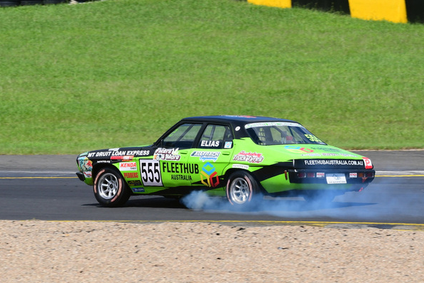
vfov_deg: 2.5
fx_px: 6395
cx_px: 234
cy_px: 130
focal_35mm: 543
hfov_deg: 3.8
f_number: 13
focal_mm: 270
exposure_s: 1/500
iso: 400
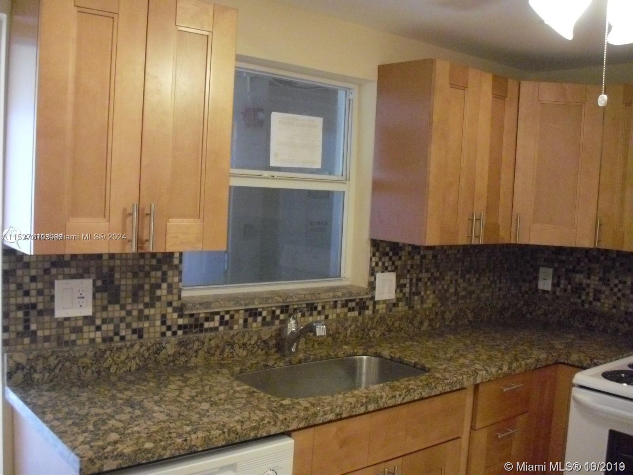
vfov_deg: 37.7
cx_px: 316
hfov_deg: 49.0
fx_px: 695
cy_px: 238
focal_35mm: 38
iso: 800
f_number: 2.8
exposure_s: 1/60
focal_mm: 6.2
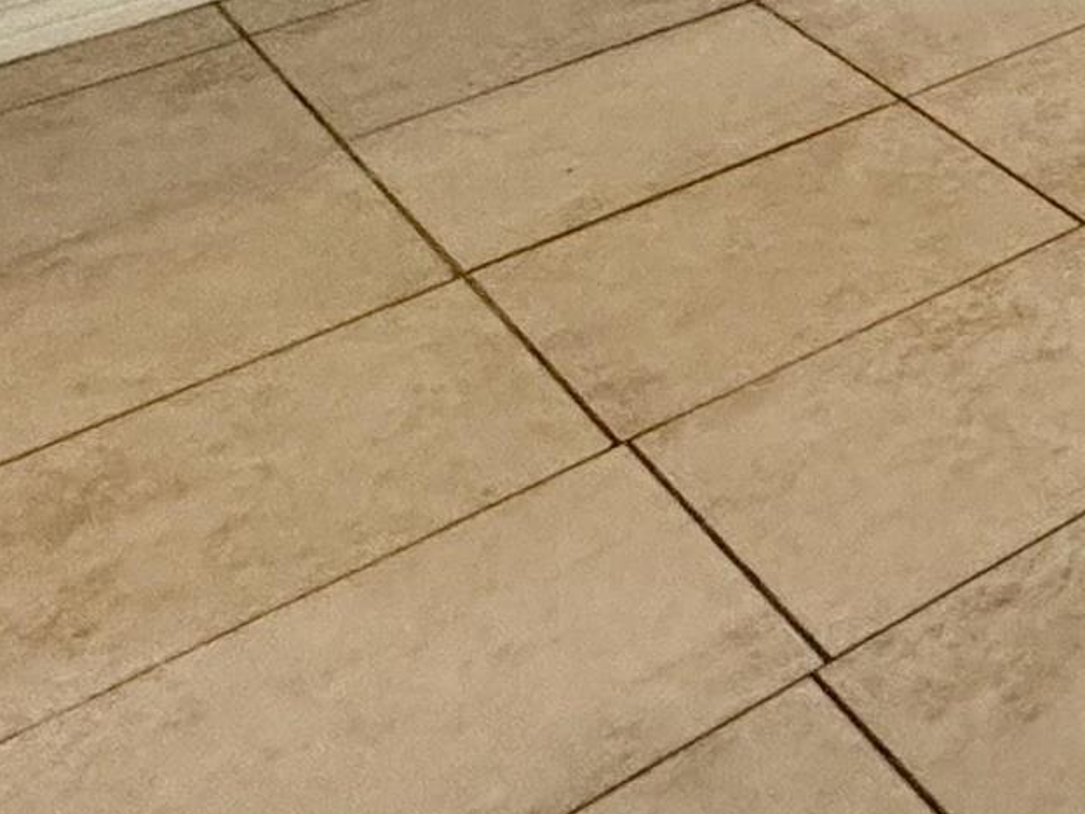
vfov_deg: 15.3
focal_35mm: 69
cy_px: -976
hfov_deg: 19.1
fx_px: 2162
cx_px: 2088
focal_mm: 2.22
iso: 320
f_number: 2.2
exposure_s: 1/120
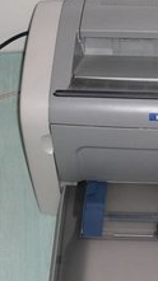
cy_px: 156
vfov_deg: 16.8
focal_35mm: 128
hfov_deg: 9.4
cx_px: 168
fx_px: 955
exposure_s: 1/30
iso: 100
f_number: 3.8
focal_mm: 8.8
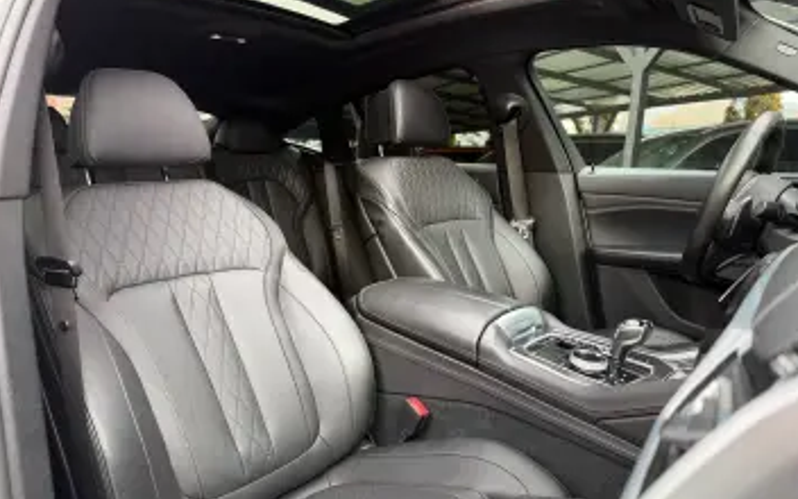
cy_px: 236
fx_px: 565
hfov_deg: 70.4
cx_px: 397
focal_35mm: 26
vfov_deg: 47.6
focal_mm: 6.76
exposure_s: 1/121
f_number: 1.78
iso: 80
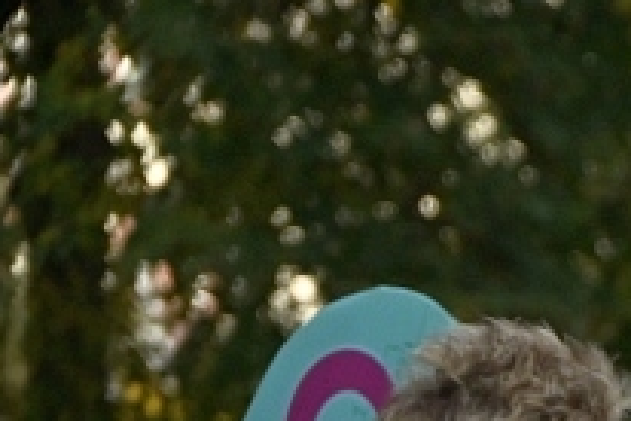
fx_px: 12549
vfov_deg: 1.9
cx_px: 2265
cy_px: 1419
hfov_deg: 2.8
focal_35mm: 716
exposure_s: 1/320
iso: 400
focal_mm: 99
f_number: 6.3
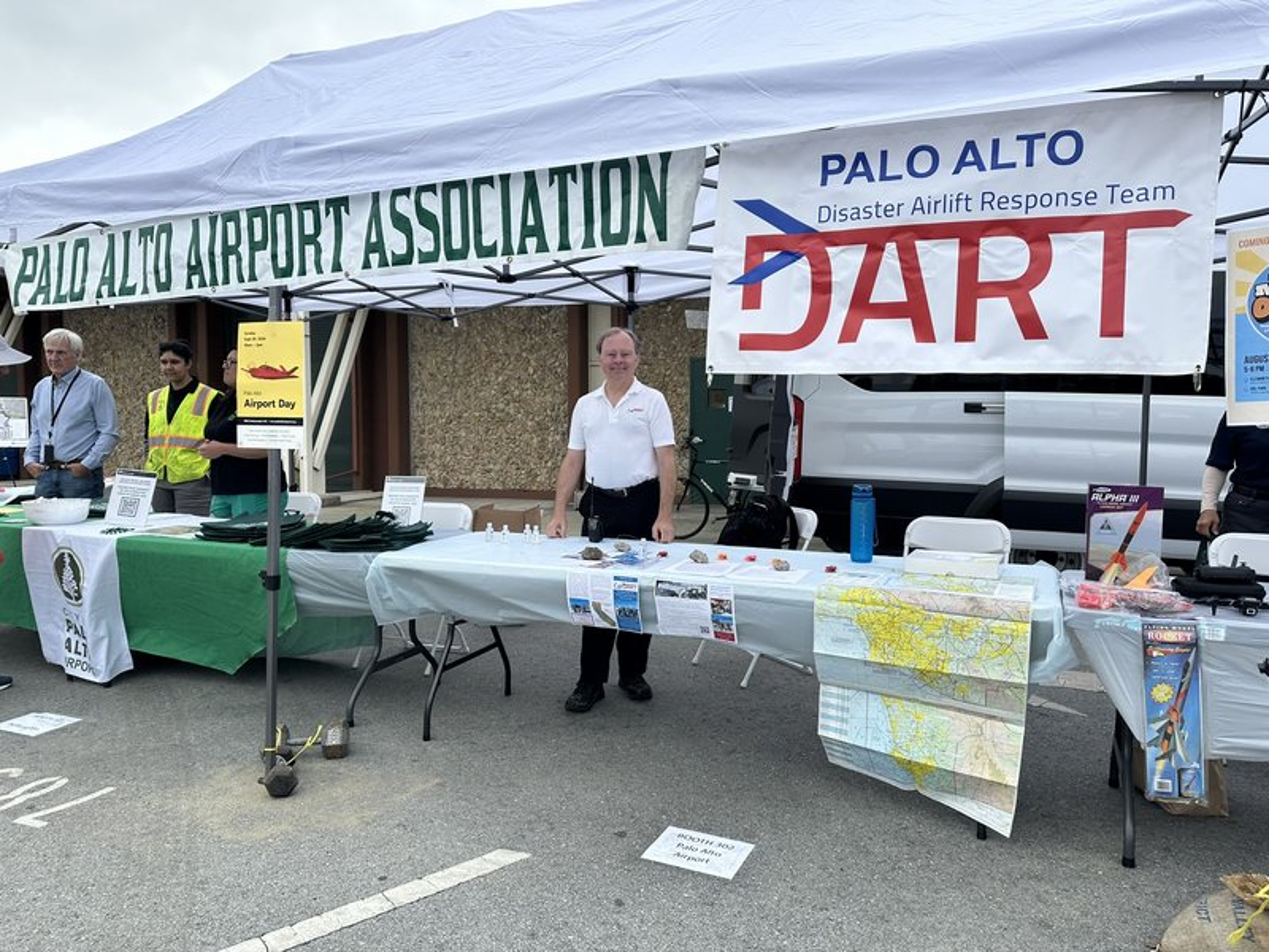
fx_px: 880
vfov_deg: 56.8
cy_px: 476
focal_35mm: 24
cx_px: 634
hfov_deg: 71.6
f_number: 1.78
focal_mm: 6.86
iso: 80
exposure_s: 1/1721
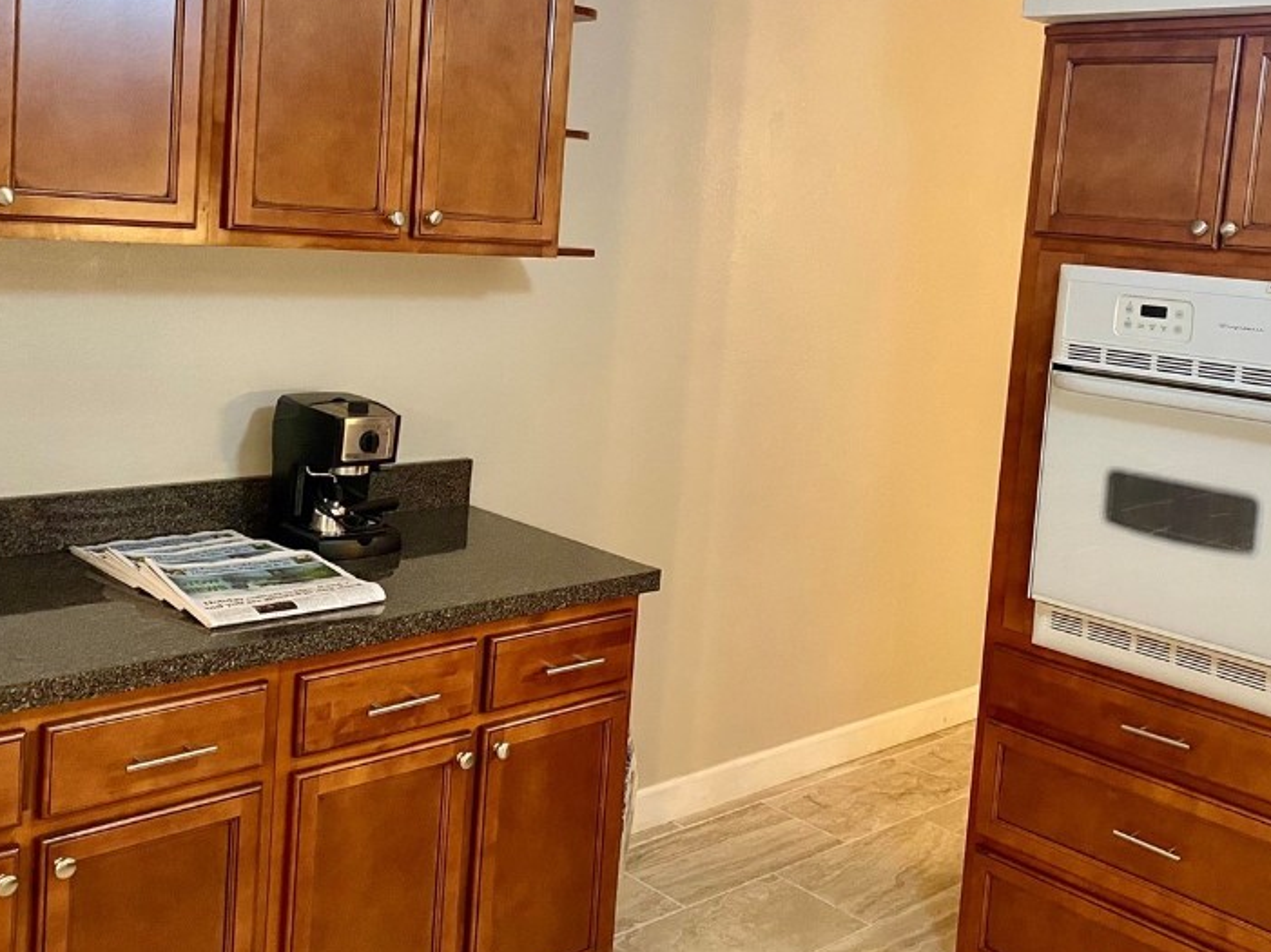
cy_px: 335
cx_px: 645
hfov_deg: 49.0
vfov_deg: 37.4
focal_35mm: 38
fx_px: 1395
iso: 400
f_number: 1.8
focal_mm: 4.25
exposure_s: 1/60
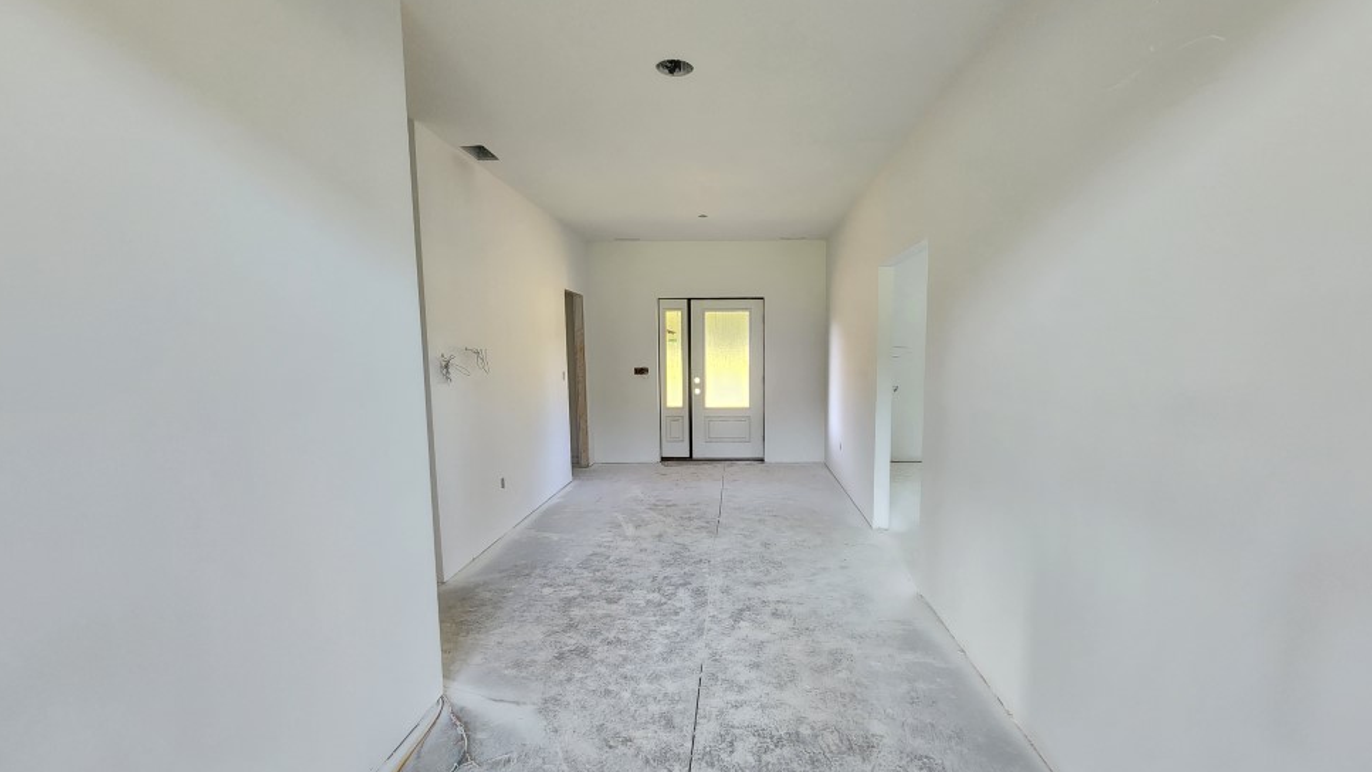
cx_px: 719
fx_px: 546
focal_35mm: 15
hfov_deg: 102.9
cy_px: 413
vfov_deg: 70.4
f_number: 2.2
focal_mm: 2.2
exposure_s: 1/60
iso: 320
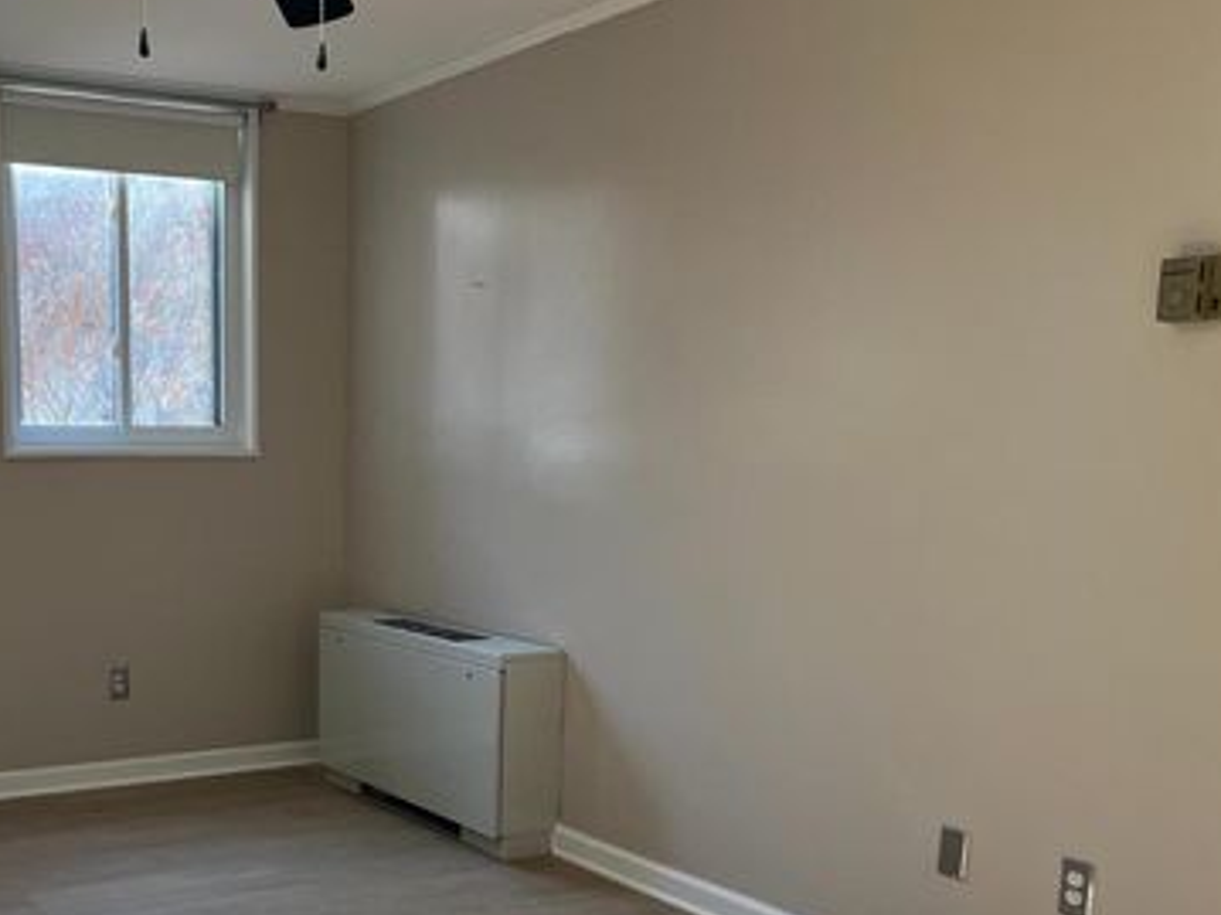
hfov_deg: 42.2
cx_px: 269
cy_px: 702
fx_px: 1516
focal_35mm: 43
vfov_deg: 32.8
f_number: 1.5
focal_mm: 5.7
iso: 64
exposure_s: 1/164
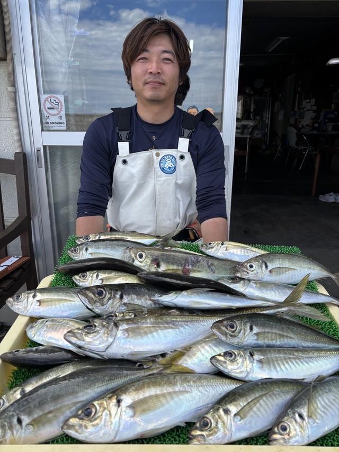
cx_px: 170
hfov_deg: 53.0
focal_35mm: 26
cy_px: 226
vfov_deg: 67.3
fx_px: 340
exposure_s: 1/1220
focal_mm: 5.96
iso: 50
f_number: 1.6
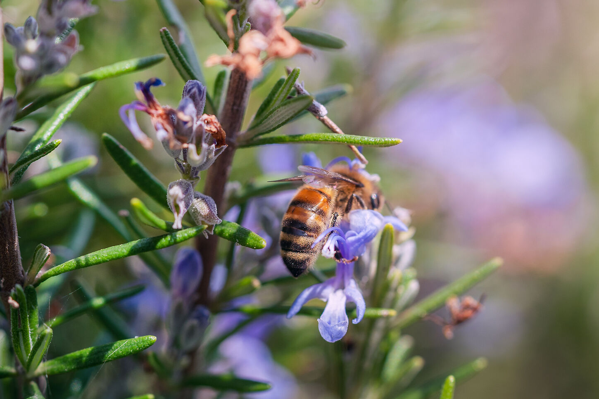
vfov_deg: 9.2
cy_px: 215
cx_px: 397
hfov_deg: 13.8
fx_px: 2478
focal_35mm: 149
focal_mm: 90
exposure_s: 1/1000
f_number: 4
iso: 250
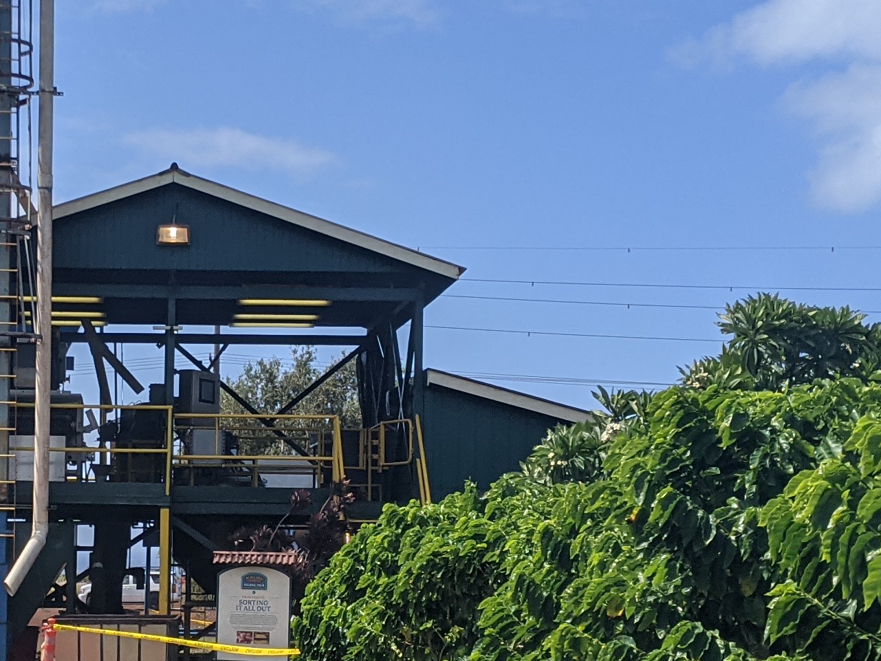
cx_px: 164
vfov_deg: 17.4
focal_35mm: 85
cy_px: 384
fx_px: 2164
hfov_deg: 22.7
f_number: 1.8
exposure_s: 1/4695
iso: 59
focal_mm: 4.44
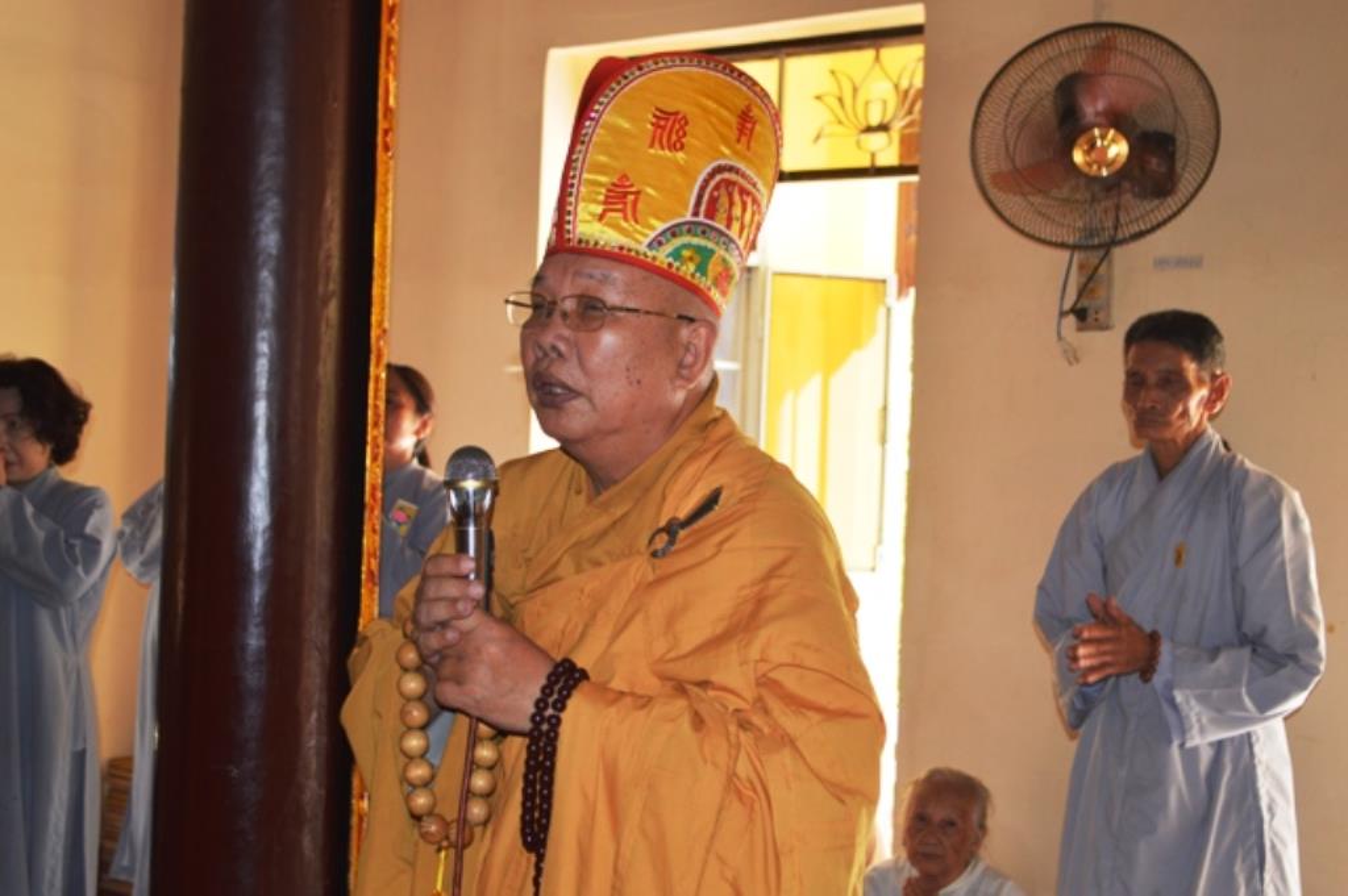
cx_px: 674
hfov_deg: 33.4
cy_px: 448
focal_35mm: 60
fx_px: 2245
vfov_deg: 22.6
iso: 400
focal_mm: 40
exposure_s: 1/100
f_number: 5.3
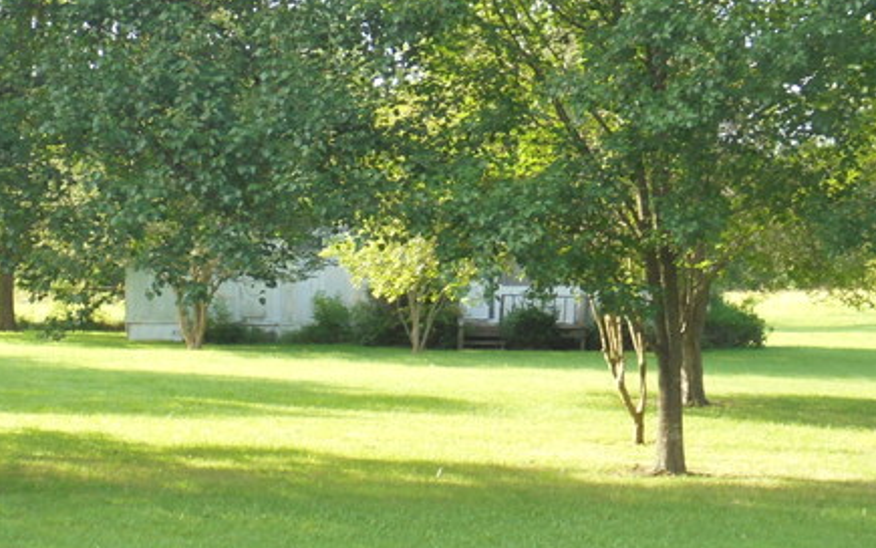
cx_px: 287
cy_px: 153
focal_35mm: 81
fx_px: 1934
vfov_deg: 16.1
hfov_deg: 25.4
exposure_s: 1/50
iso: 100
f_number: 4.5
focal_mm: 7.8
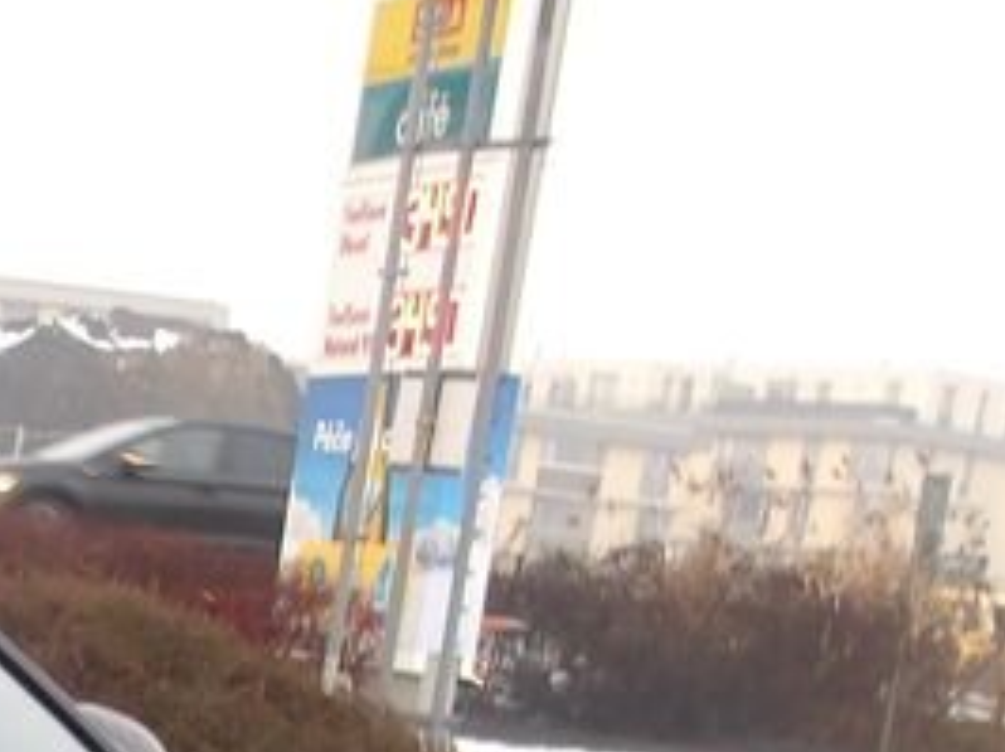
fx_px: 3017
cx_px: -521
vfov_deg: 13.0
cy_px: 1326
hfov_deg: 17.0
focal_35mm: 104
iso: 100
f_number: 3
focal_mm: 4.9
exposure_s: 1/44
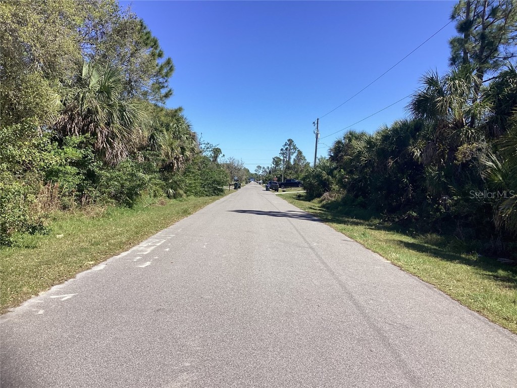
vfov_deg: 45.4
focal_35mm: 31
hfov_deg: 58.4
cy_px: 194
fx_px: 463
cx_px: 258
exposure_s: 1/1199
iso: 25
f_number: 2.4
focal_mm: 3.3
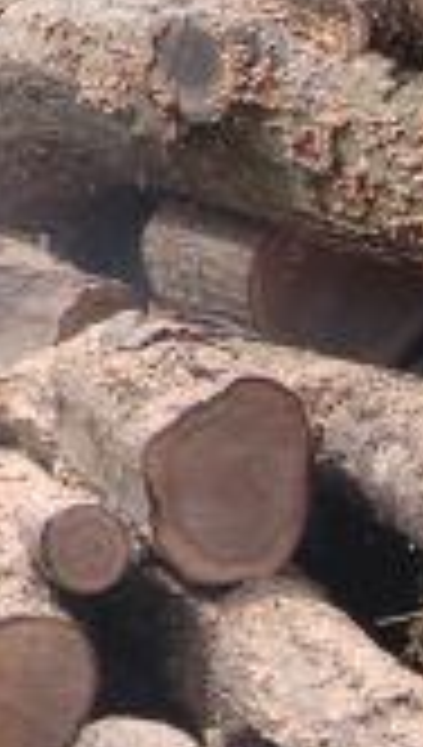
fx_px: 4424
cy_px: 4
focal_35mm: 223
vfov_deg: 9.6
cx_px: -518
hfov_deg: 5.3
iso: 100
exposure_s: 1/182
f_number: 3.9
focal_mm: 11.6
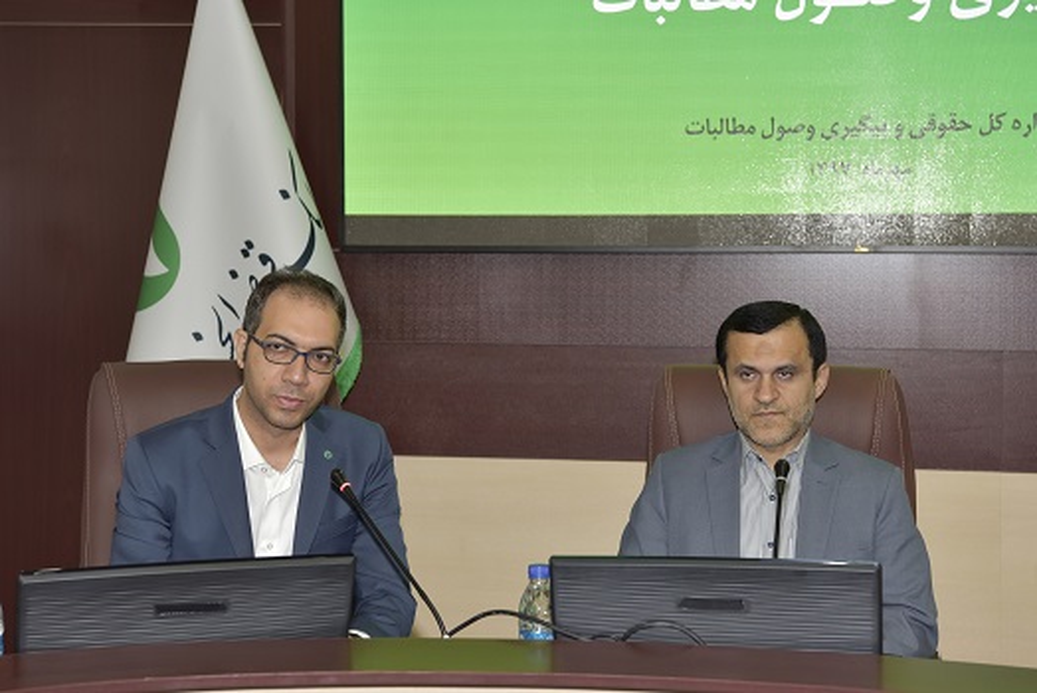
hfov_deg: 32.4
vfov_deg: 21.9
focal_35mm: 62
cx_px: 518
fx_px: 1787
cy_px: 346
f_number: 5.6
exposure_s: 1/80
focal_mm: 62
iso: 800
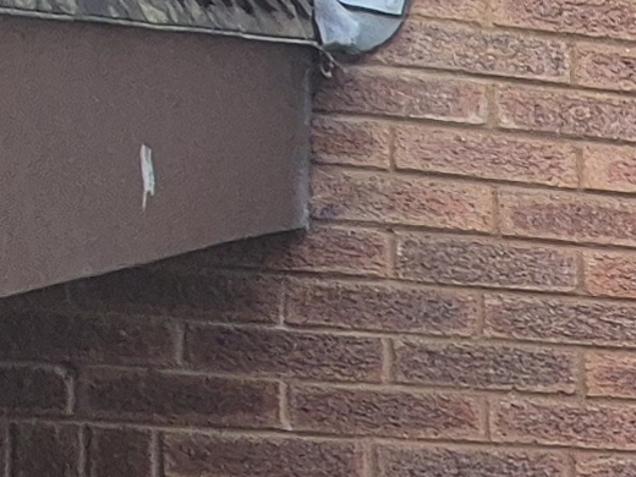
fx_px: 1837
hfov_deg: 12.0
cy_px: 863
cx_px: 1811
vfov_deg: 13.3
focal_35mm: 100
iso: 50
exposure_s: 1/133
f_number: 2.2
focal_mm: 2.2
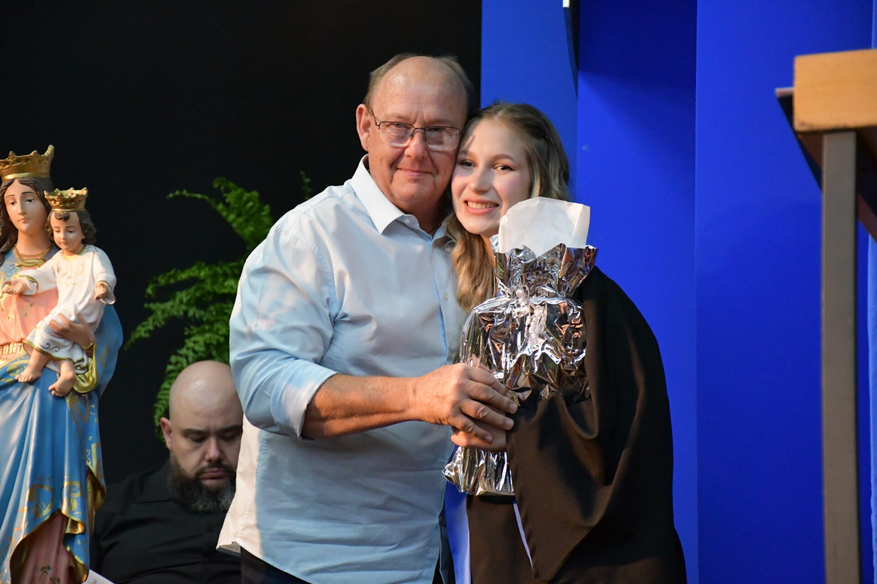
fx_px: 2728
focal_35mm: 112
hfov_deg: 18.3
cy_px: 292
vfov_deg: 12.2
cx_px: 438
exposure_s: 1/125
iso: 7200
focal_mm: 75
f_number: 5
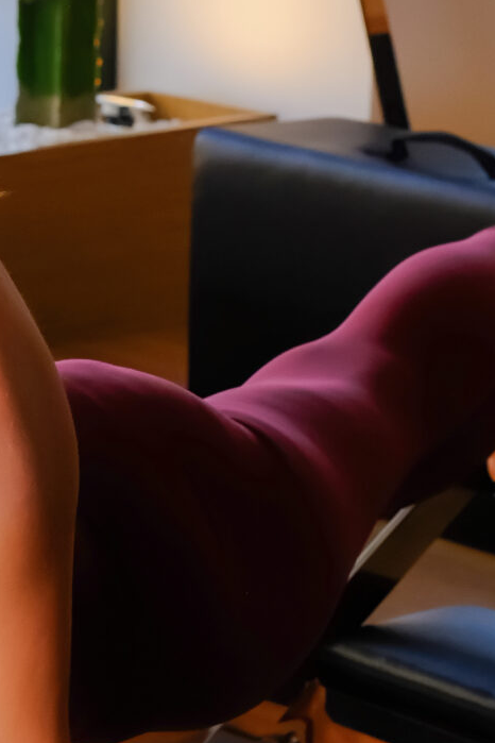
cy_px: 158
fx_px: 3774
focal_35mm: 183
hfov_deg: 7.4
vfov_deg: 11.2
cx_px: -126
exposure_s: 1/125
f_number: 5
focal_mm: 33
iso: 1600
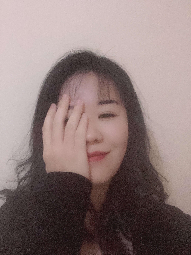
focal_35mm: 32
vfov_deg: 56.8
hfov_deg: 44.2
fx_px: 235
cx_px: 96
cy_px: 128
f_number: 2.2
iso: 640
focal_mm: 2.87
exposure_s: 1/26
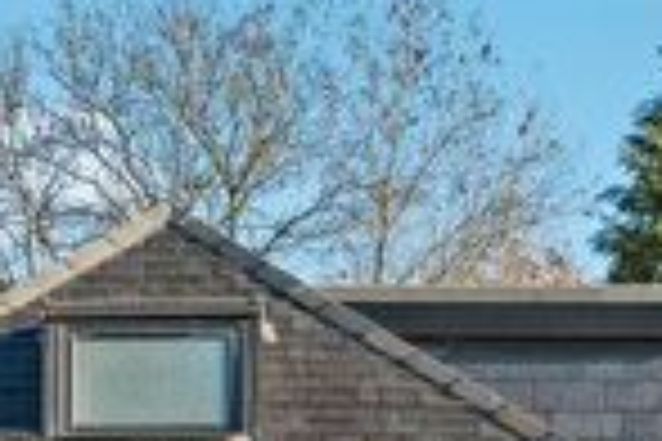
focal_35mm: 167
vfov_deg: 8.1
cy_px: 547
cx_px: 203
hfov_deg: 12.3
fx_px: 3071
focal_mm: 35
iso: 320
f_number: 5.6
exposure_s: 1/400
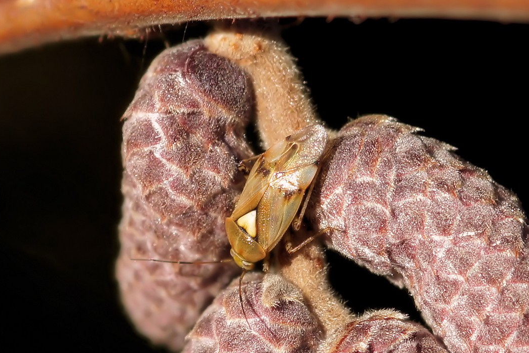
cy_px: 207
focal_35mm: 186
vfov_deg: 7.4
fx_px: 2728
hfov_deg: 11.1
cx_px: 241
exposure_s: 1/250
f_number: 7.1
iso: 200
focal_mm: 105
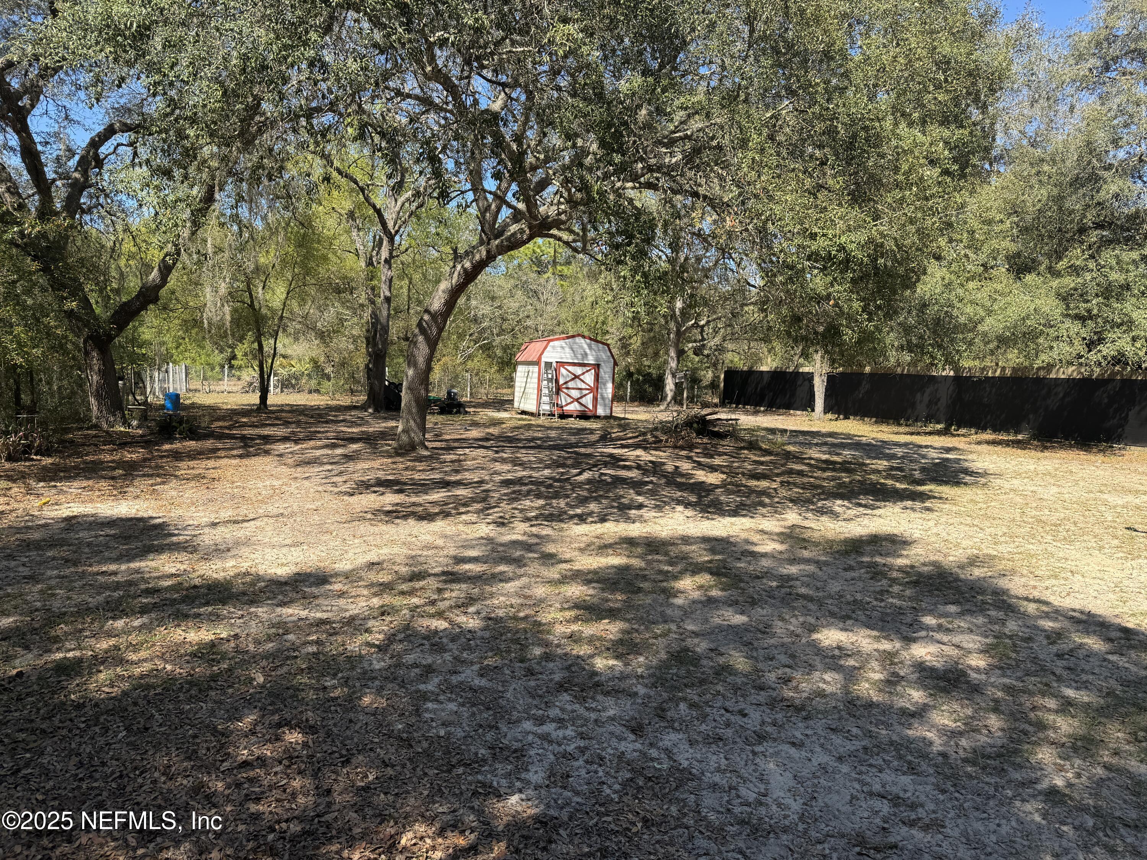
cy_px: 430
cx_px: 574
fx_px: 795
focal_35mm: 24
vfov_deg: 56.8
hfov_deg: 71.6
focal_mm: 6.76
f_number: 1.78
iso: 80
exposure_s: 1/1456
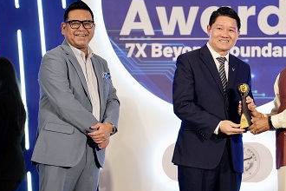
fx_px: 1358
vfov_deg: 8.0
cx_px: 211
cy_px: 70
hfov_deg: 12.0
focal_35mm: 171
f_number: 2.8
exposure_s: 1/160
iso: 640
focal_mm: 113
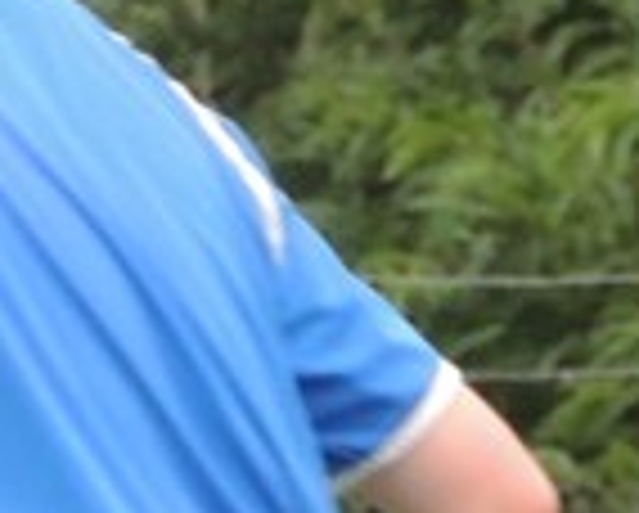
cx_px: -1098
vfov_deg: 0.8
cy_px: -310
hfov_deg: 1.0
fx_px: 36550
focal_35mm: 1930
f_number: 4.7
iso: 400
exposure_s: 1/320
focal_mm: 49
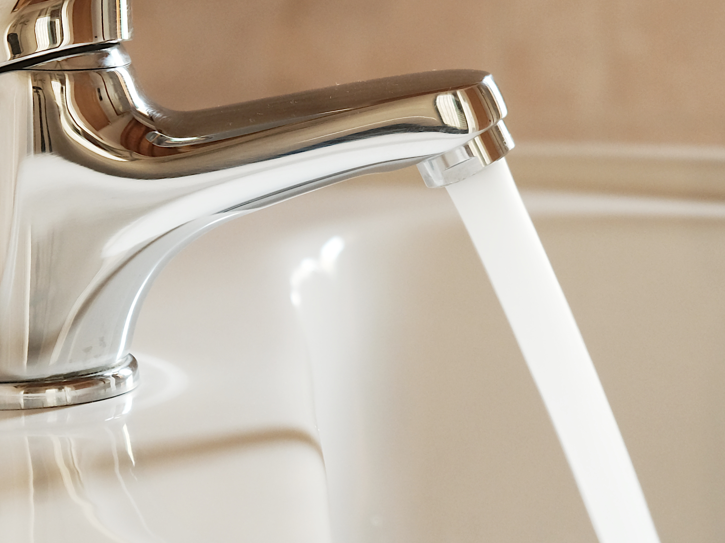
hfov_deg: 12.0
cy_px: 125
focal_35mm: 165
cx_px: 357
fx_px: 3455
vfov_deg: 9.0
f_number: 4
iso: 1000
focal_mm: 55
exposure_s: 1/15
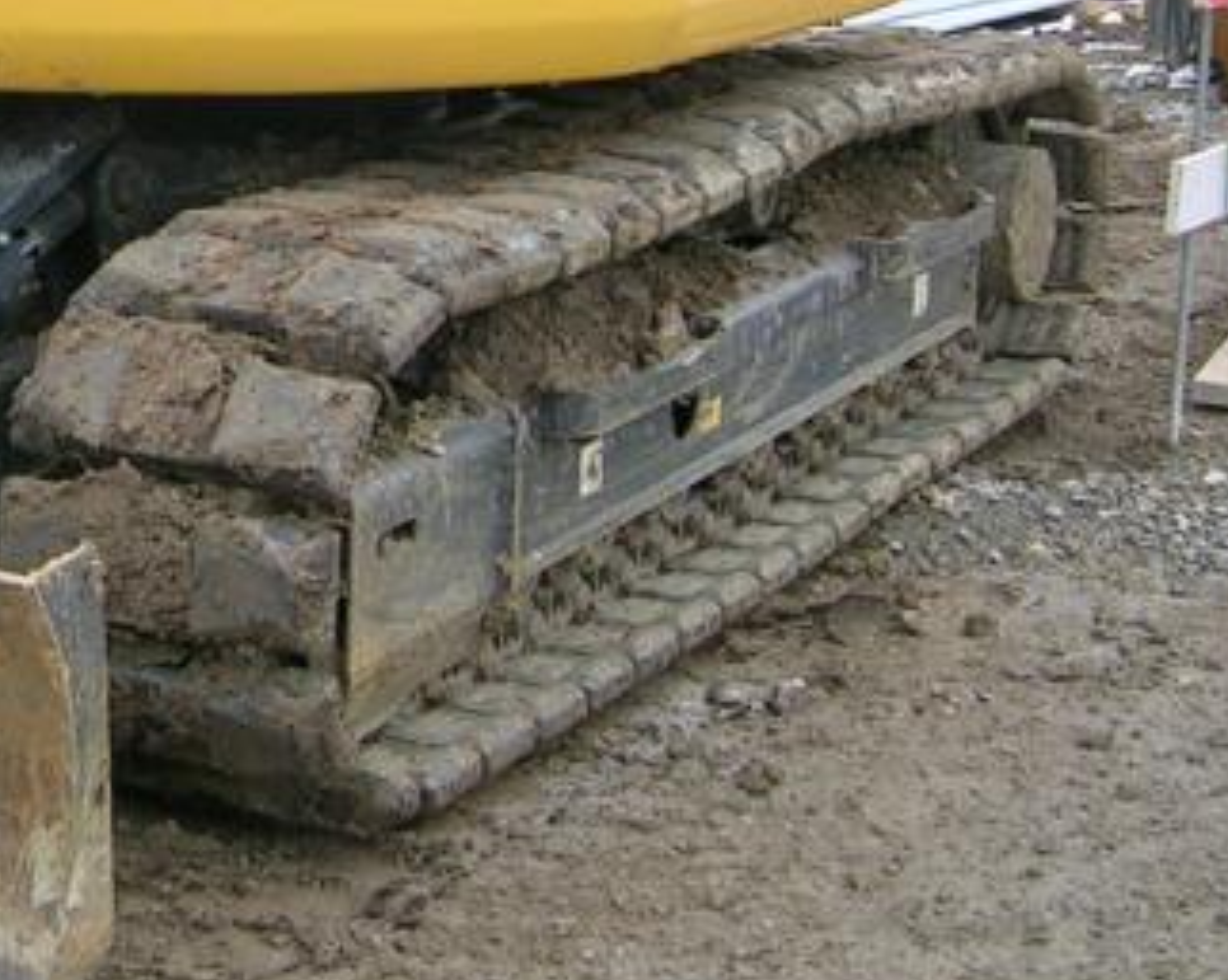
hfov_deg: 21.8
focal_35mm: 85
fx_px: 3086
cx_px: 50
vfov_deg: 17.6
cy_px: -19
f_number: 2.8
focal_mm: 5.4
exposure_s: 1/148
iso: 50
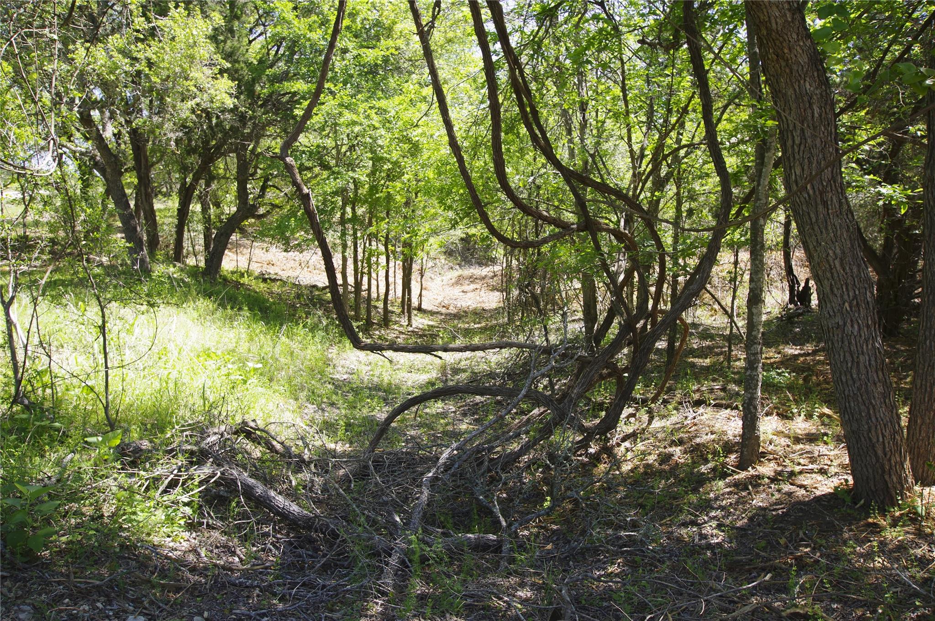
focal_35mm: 30
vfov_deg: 43.5
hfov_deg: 62.0
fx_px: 778
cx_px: 468
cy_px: 310
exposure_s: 1/125
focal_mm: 20
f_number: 5.6
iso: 200
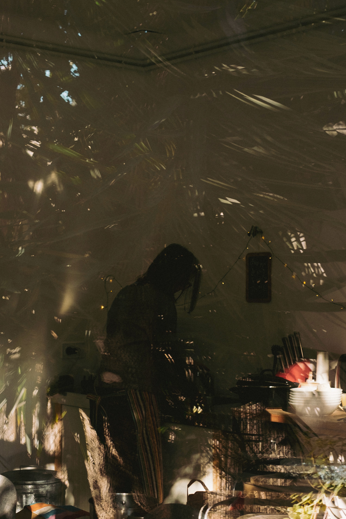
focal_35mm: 68
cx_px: 189
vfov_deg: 29.7
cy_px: 268
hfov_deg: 20.0
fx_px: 980
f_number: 2.8
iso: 200
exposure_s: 1/250
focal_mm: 35
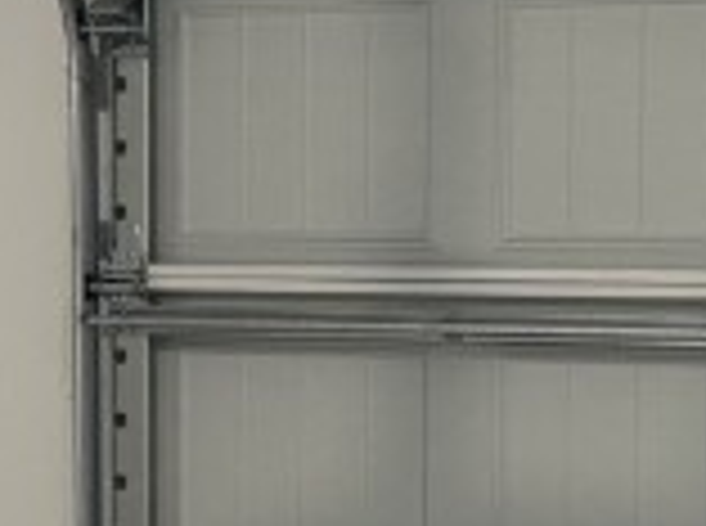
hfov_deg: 12.6
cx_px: 378
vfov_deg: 9.4
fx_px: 3195
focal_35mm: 157
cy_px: 472
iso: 500
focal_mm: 6.76
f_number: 1.78
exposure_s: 1/60
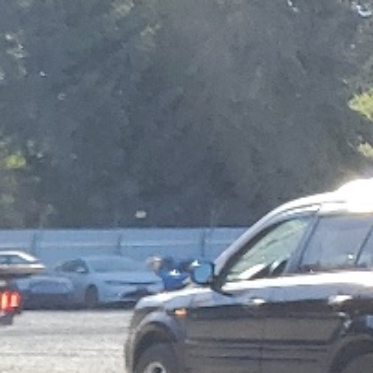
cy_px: 925
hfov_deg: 8.0
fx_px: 2219
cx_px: -829
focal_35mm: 182
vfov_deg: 8.7
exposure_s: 1/1429
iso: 50
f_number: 1.5
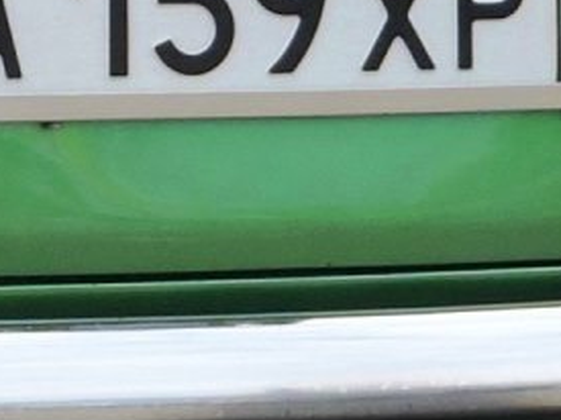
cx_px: -551
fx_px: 11194
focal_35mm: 691
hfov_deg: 2.9
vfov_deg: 2.1
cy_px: -536
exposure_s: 1/400
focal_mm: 17
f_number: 4.8
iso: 100
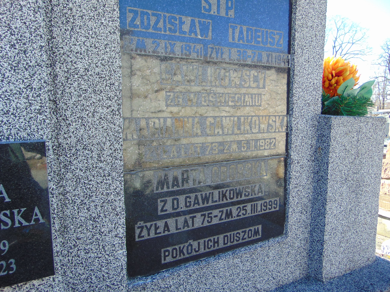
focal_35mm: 25
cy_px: 146
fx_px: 282
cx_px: 195
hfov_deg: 69.4
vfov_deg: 54.9
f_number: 3
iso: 80
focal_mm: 4.5
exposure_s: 1/200
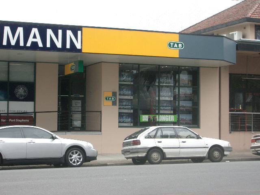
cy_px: 98
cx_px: 130
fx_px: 661
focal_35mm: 88
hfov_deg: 22.3
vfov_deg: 16.8
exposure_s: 1/125
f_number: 4.4
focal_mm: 14.6
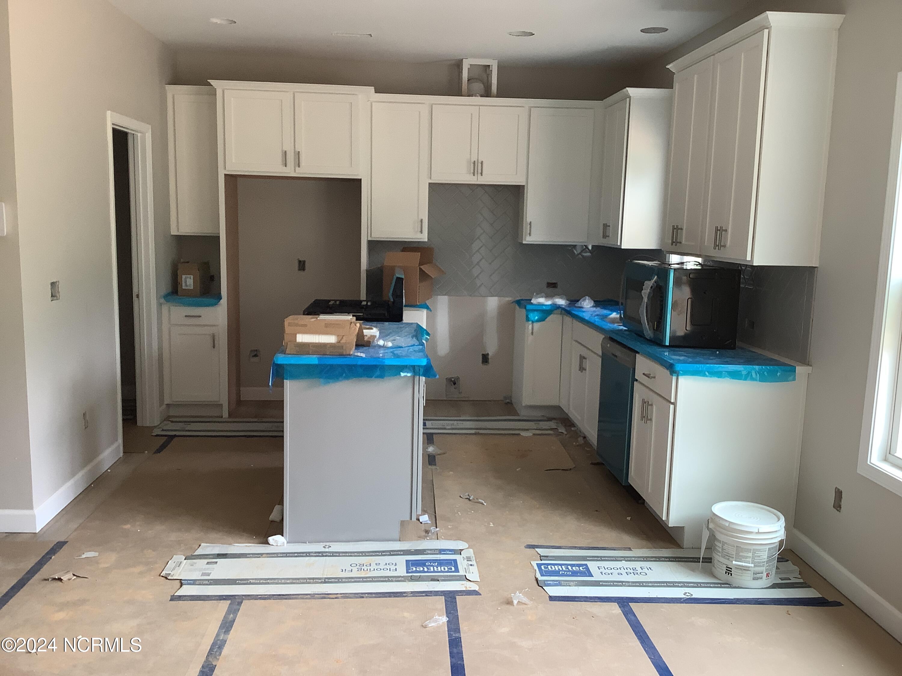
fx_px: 808
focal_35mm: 31
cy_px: 338
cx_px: 451
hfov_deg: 58.4
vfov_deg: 45.4
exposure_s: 1/50
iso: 50
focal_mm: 3.3
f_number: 2.4
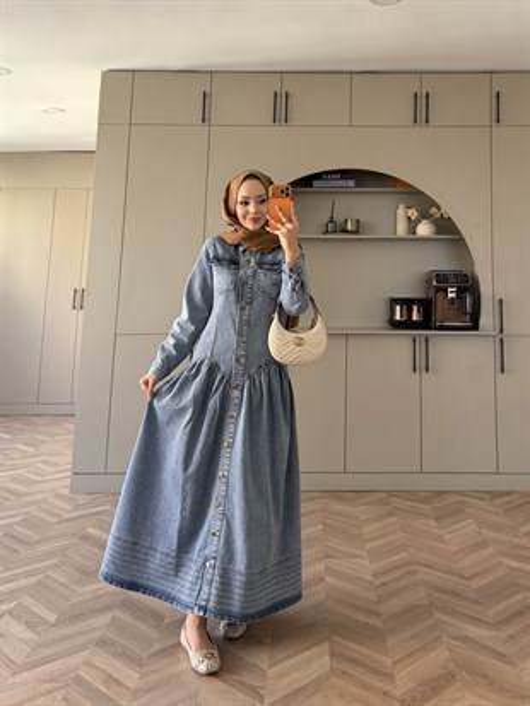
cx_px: 265
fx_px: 490
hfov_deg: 56.8
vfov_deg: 71.6
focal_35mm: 24
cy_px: 353
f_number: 1.78
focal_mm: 6.76
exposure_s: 1/121
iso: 160
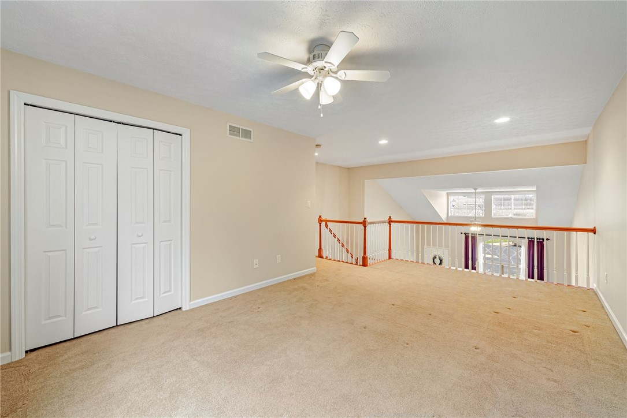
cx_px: 314
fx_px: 244
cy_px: 209
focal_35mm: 14
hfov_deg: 104.2
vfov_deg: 81.2
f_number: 11
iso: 50
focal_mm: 14
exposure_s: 1/5
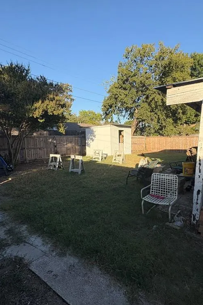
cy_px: 155
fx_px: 169
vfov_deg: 84.0
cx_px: 97
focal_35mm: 20
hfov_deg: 61.9
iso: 64
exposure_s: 1/1006
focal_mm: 2.22
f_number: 2.2
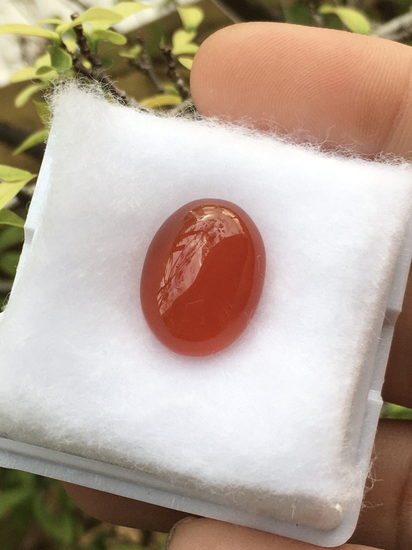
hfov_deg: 48.2
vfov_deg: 61.7
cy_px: 275
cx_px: 206
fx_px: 460
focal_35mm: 29
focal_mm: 4.15
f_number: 2.2
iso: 32
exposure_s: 1/100
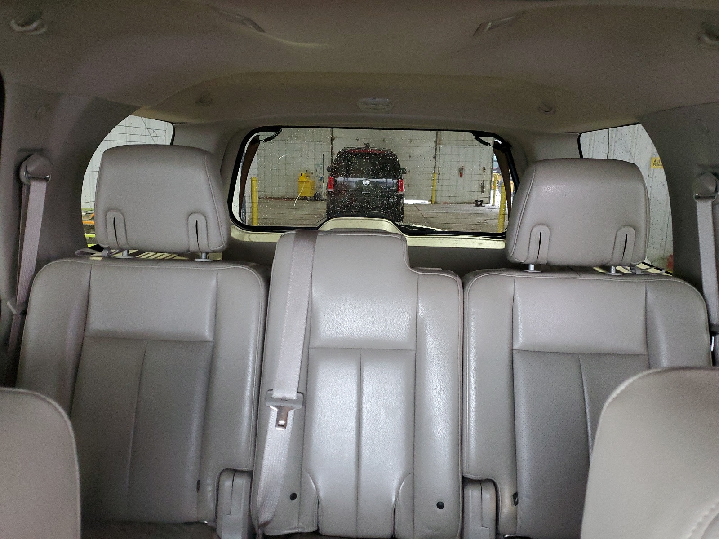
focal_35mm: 26
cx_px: 360
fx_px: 540
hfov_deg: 67.3
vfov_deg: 53.1
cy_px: 270
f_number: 1.5
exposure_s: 1/24
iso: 282
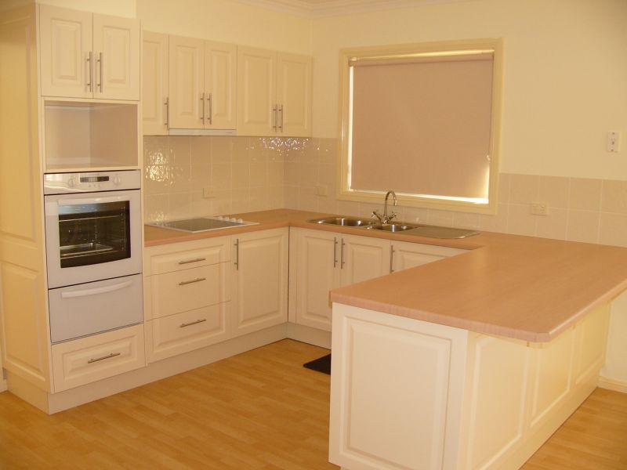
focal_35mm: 36
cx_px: 314
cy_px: 235
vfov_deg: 39.7
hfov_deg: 51.4
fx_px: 652
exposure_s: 1/80
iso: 100
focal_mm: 6
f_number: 2.8
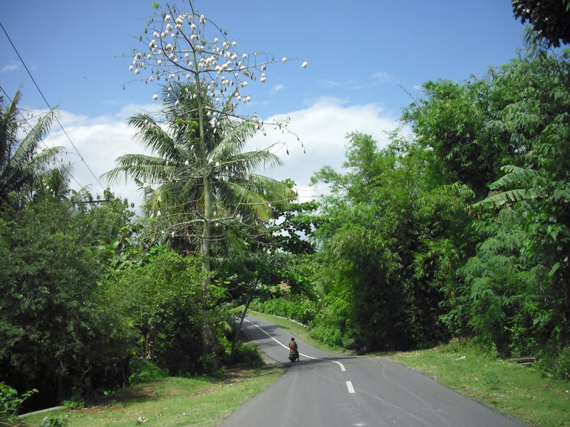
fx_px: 626
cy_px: 214
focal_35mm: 38
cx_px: 285
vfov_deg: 37.7
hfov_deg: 49.0
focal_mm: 6.2
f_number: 8
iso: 100
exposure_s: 1/250
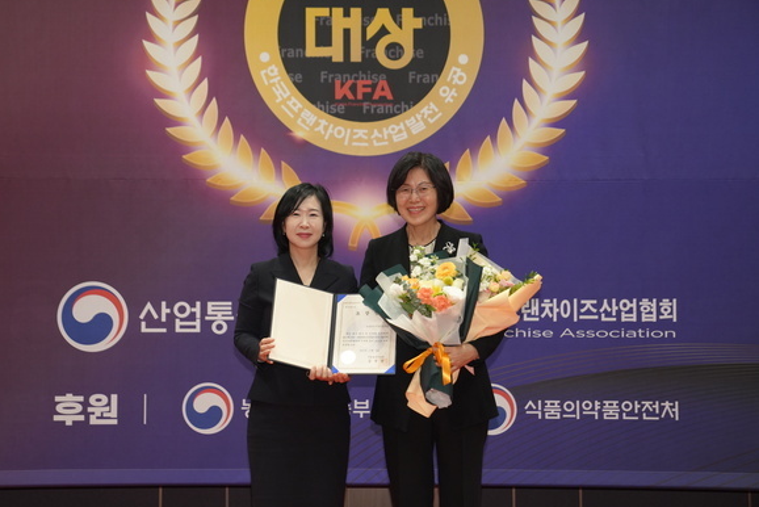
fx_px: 1603
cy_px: 255
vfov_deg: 18.0
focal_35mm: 76
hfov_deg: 26.6
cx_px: 348
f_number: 2.8
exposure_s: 1/160
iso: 2500
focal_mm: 70
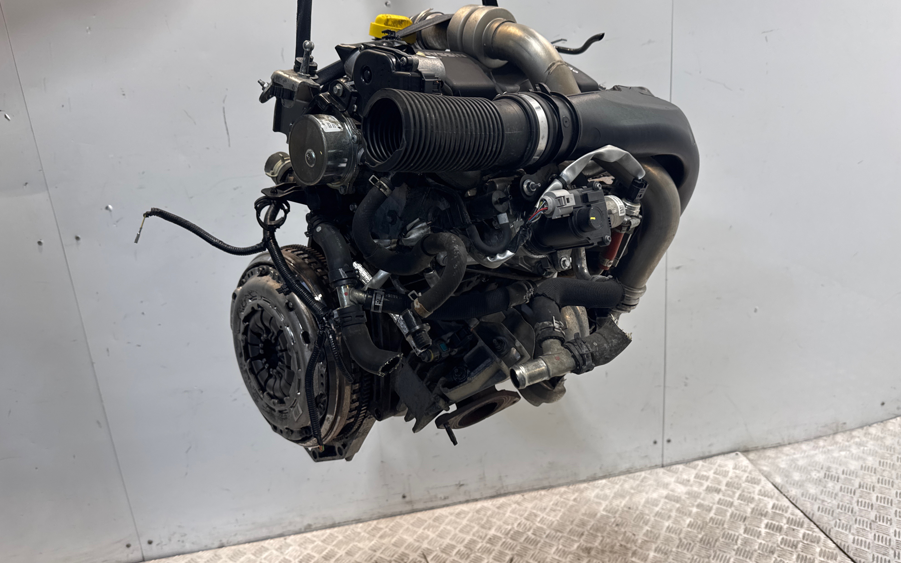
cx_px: 441
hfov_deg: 70.4
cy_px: 255
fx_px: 638
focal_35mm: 26
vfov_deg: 47.5
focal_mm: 6.76
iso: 64
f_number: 1.78
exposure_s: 1/100
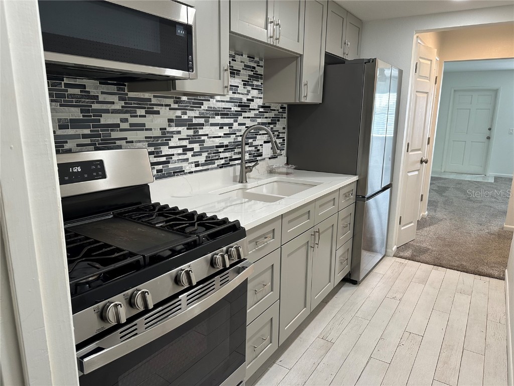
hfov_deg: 71.6
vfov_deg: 56.8
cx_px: 257
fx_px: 356
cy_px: 193
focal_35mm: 24
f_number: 1.78
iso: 200
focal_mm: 6.86
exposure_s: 1/120
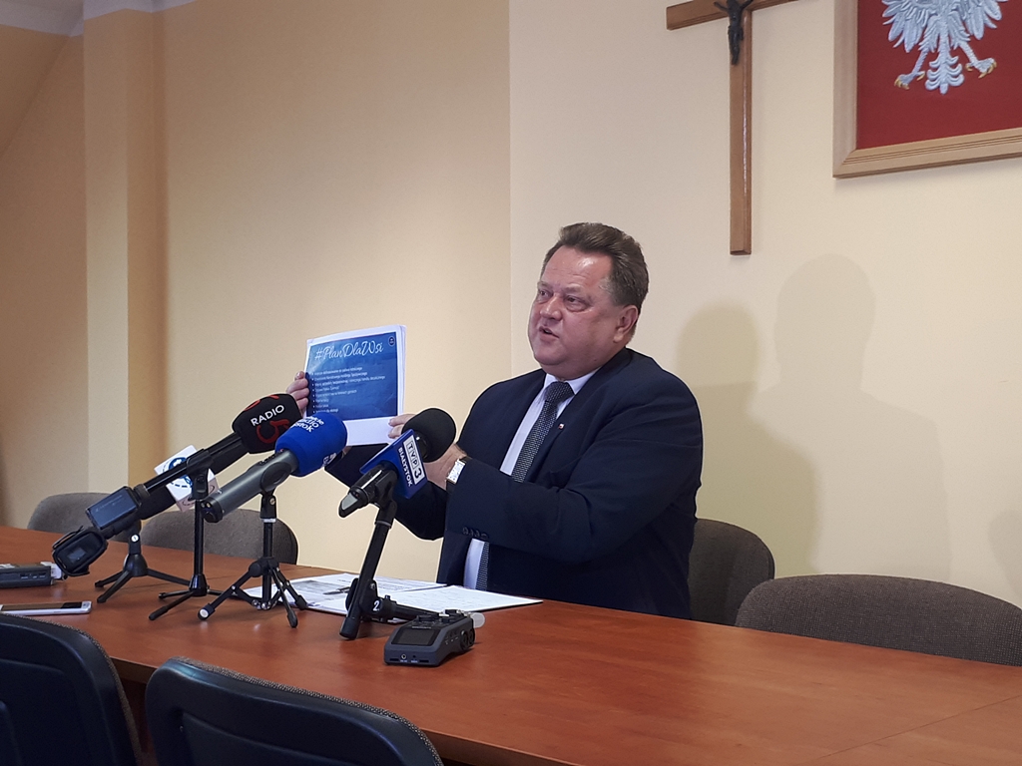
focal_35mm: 27
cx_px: 511
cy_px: 383
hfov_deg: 65.3
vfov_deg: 51.4
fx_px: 797
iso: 50
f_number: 1.9
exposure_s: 1/33
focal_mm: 3.6
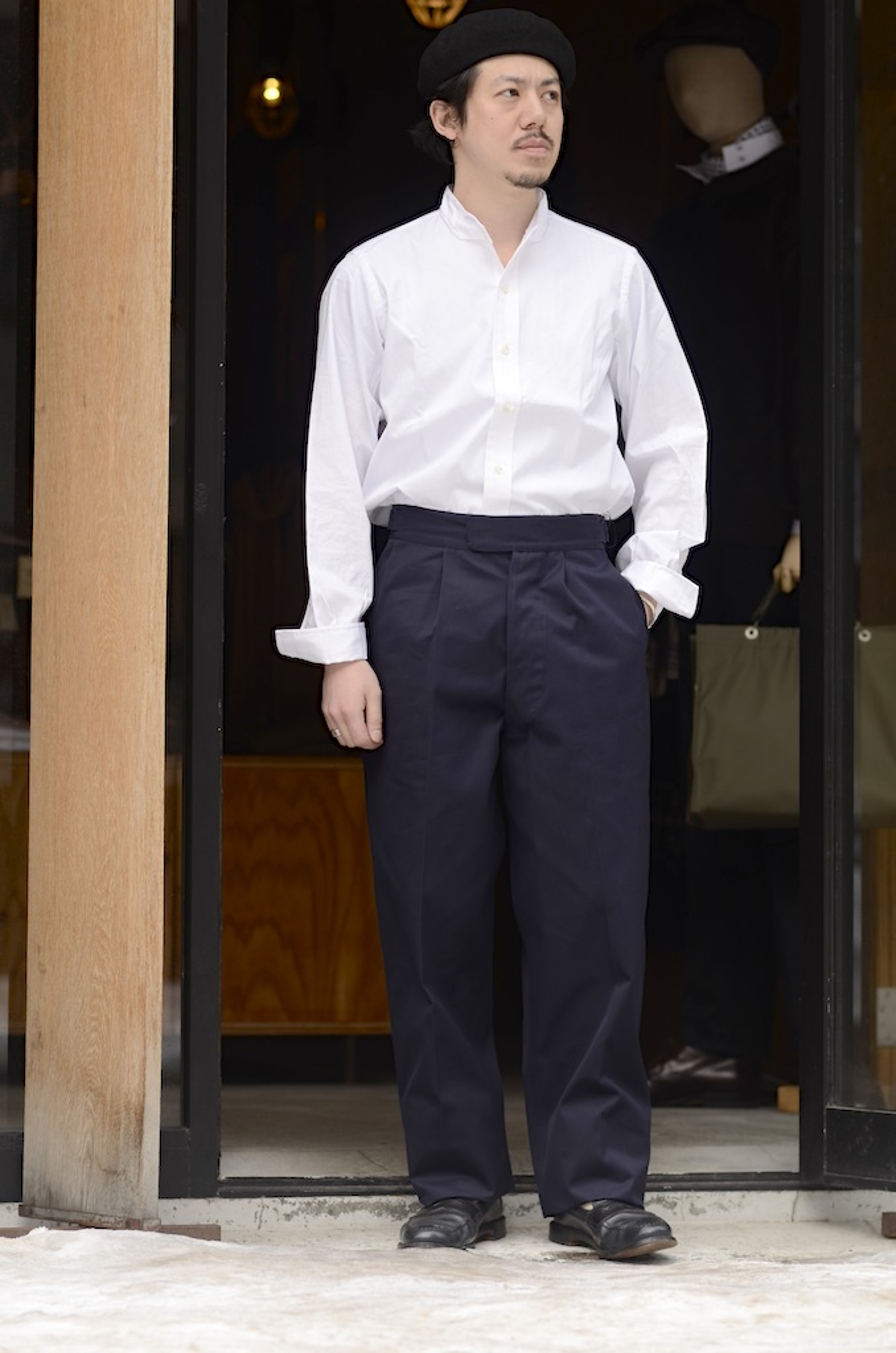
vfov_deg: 16.1
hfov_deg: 10.7
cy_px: 676
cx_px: 448
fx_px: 4782
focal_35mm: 128
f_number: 2
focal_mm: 85
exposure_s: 1/640
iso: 125
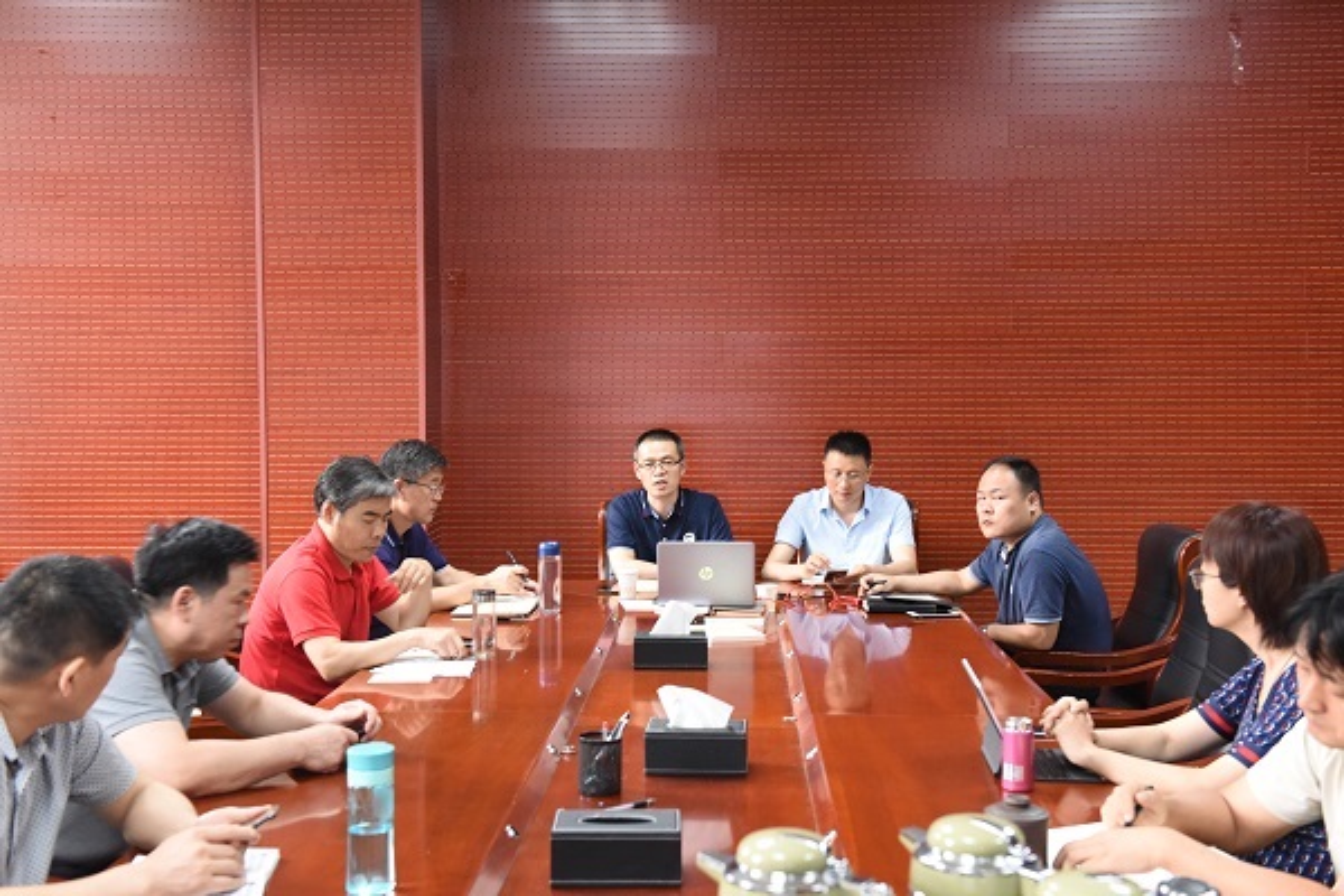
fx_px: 1643
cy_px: 448
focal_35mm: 44
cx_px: 672
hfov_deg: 44.5
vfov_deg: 30.5
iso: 5000
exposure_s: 1/100
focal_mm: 44
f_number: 5
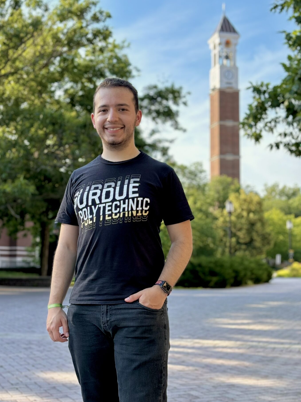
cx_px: 142
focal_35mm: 55
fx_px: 638
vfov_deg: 34.9
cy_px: 201
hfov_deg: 26.6
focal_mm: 5.96
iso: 32
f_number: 1.6
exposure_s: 1/654
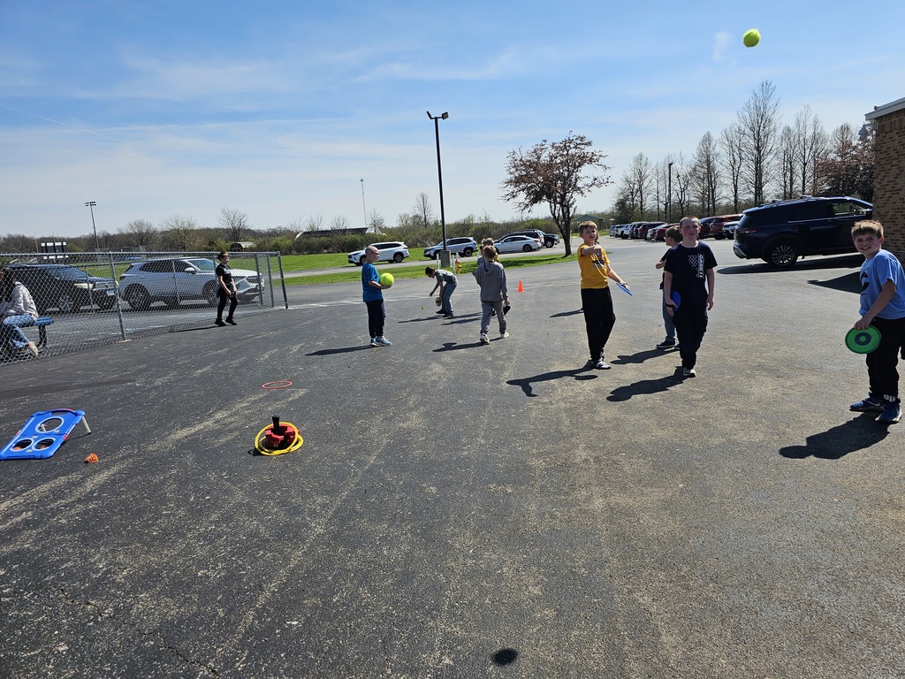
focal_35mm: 23
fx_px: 601
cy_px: 340
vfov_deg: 58.9
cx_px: 452
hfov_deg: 73.9
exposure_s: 1/1087
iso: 10
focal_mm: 6.3
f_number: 1.7
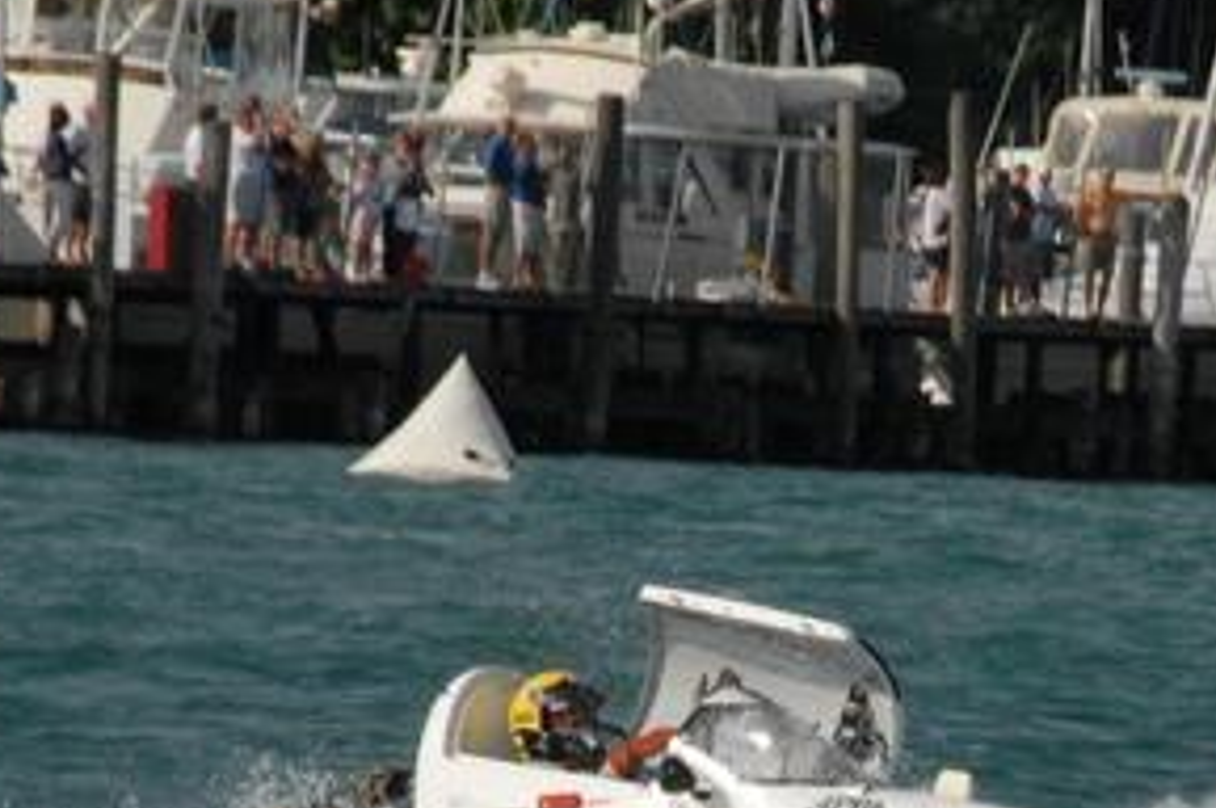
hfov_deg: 3.1
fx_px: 22437
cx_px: 543
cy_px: 829
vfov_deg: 2.1
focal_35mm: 665
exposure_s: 1/1000
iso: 400
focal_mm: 200
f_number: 9
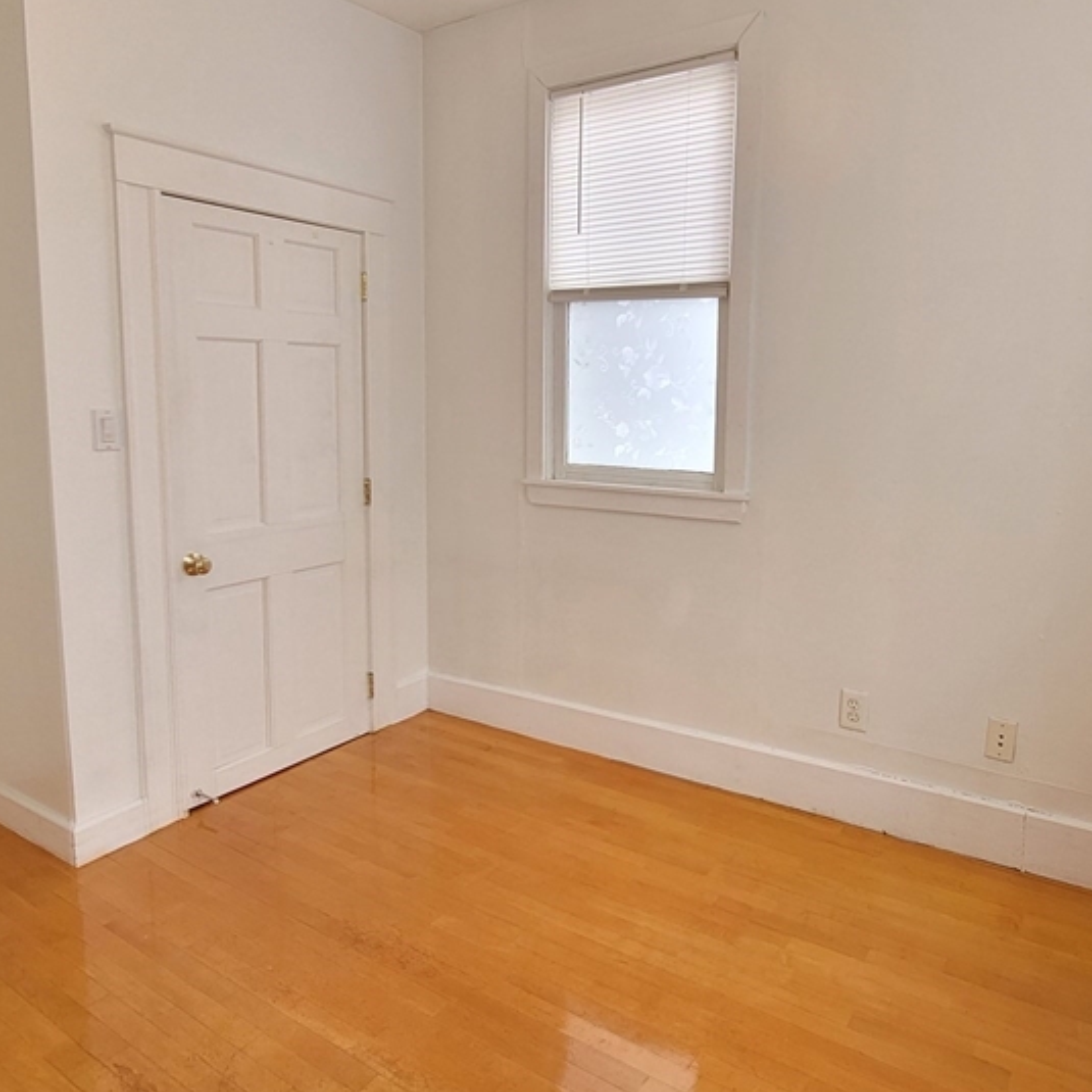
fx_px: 785
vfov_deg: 69.4
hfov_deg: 69.6
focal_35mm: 22
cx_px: 580
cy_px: 484
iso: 200
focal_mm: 2.2
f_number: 2.2
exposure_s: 1/60
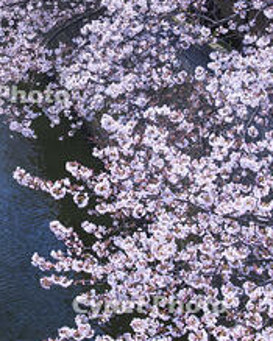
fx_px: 910
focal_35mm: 90
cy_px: 90
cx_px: 2
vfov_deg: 21.1
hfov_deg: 16.7
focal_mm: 35
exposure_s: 1/25
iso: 100
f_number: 11
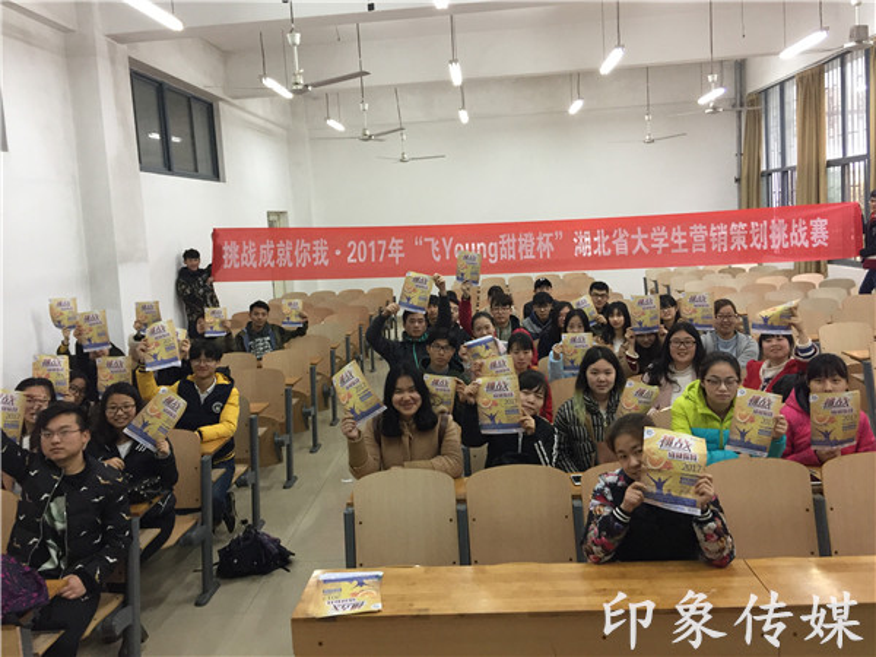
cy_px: 328
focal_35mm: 29
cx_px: 438
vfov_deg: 48.2
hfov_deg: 61.7
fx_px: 734
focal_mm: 4.15
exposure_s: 1/33
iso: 160
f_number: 2.2
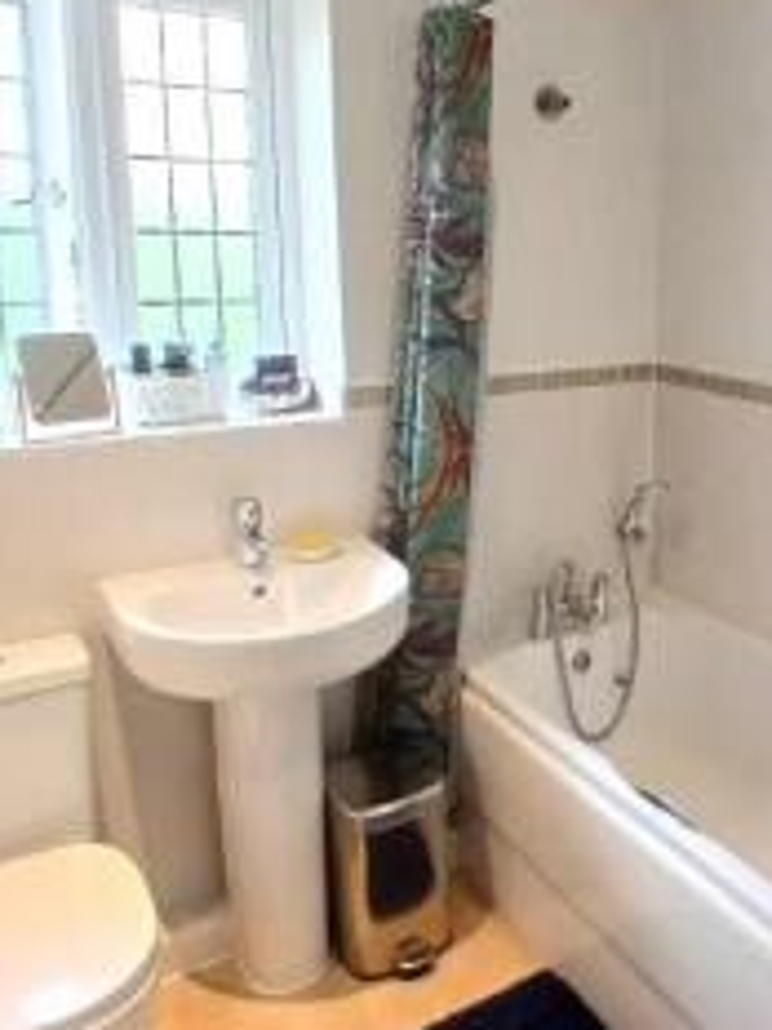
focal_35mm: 32
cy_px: 437
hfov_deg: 41.6
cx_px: 652
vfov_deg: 56.6
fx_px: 952
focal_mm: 1.4
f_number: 2.2
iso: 320
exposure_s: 1/33.3
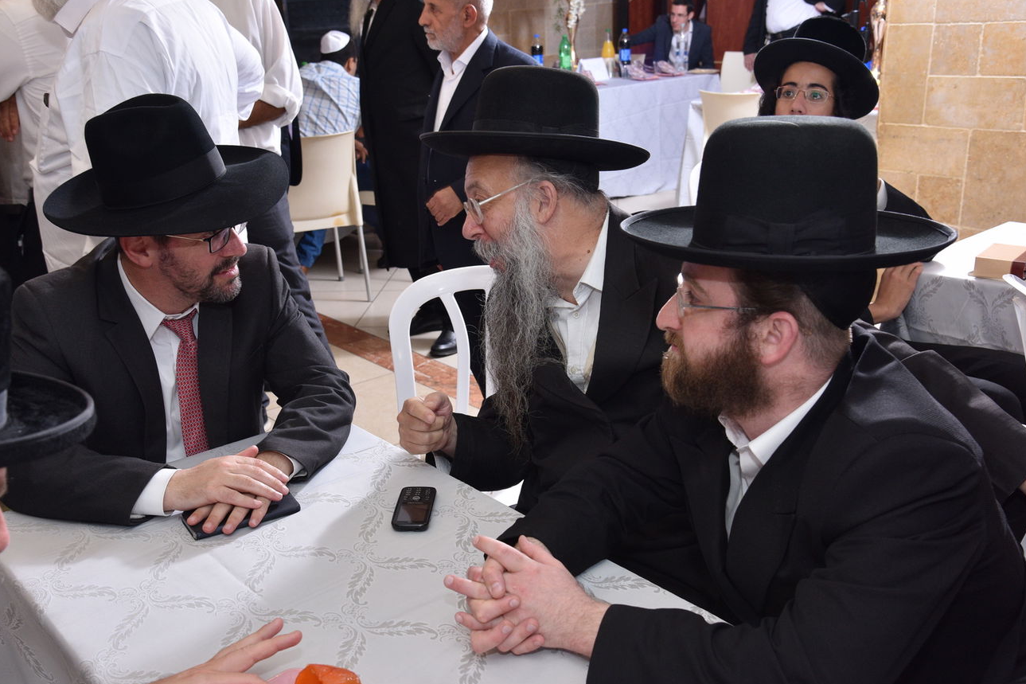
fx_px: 1083
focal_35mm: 38
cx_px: 478
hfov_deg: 50.7
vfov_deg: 35.0
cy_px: 354
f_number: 6.3
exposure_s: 1/160
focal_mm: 35
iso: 800
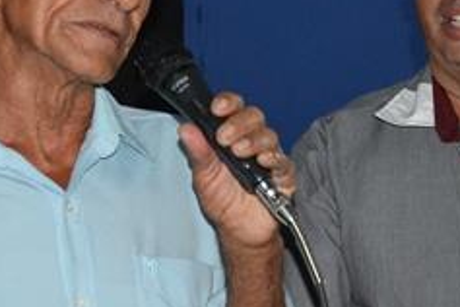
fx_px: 1137
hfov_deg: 22.8
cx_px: 146
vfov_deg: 15.4
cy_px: 174
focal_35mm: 89
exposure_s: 1/60
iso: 3200
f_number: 3.8
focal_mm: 22
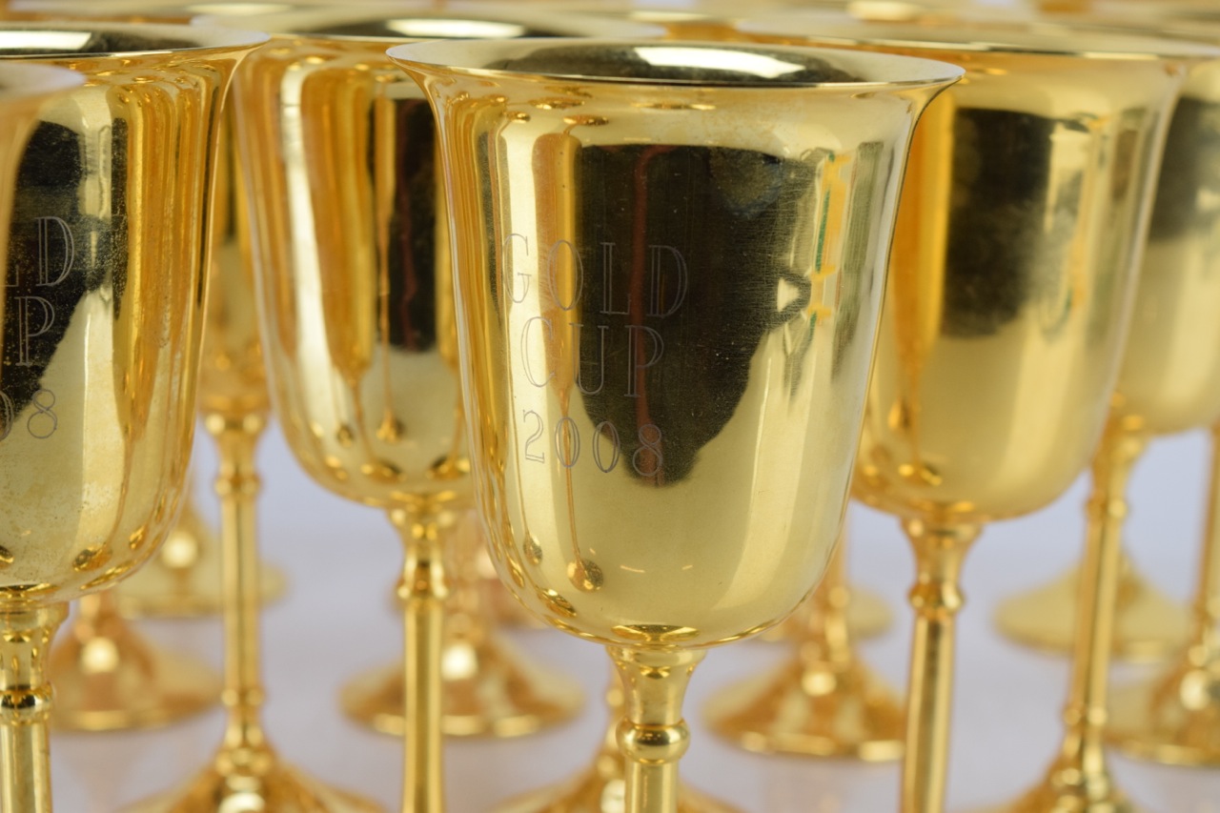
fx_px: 2795
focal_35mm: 82
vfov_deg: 16.5
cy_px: 406
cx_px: 610
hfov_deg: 24.6
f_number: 7.1
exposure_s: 1/125
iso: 800
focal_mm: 55
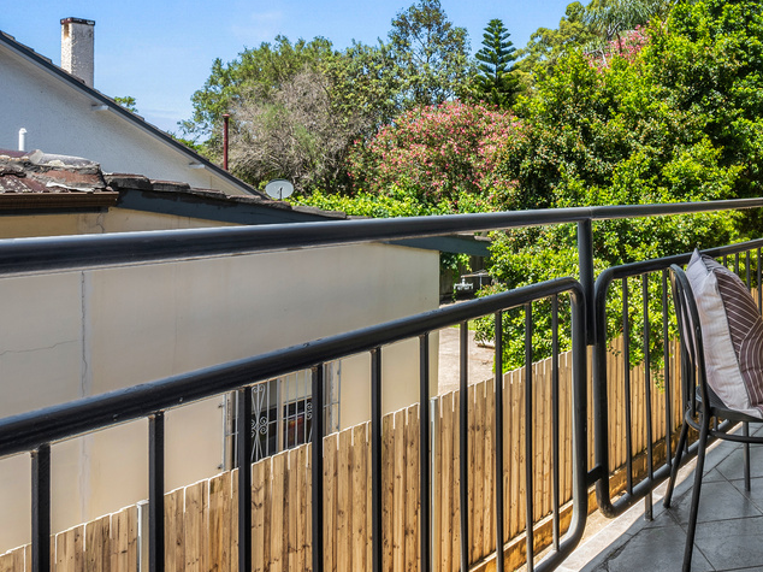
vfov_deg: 41.1
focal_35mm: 34
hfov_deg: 51.0
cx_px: 597
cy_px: 178
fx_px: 749
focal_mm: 14
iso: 100
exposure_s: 1/15
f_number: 11
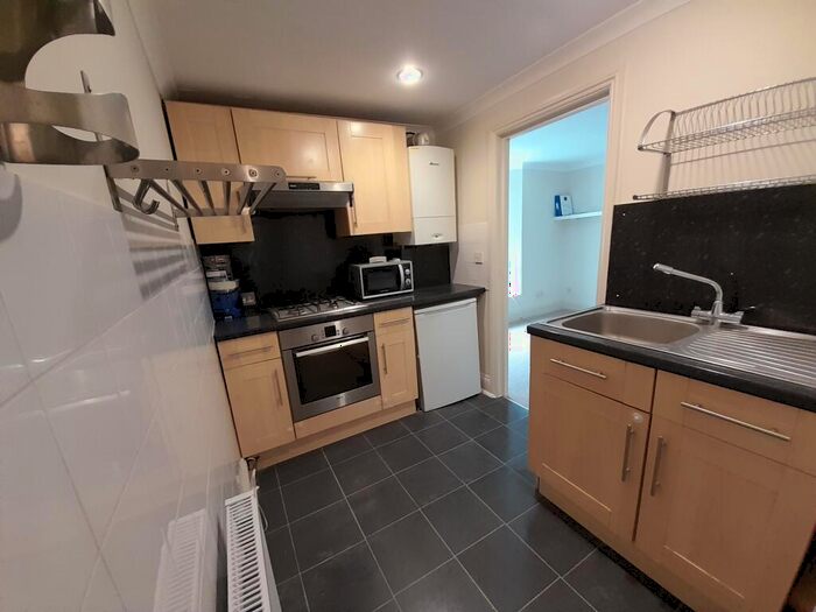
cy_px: 306
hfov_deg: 106.2
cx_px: 408
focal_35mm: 13
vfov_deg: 89.9
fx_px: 306
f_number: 2.2
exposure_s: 1/25
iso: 200
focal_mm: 1.13
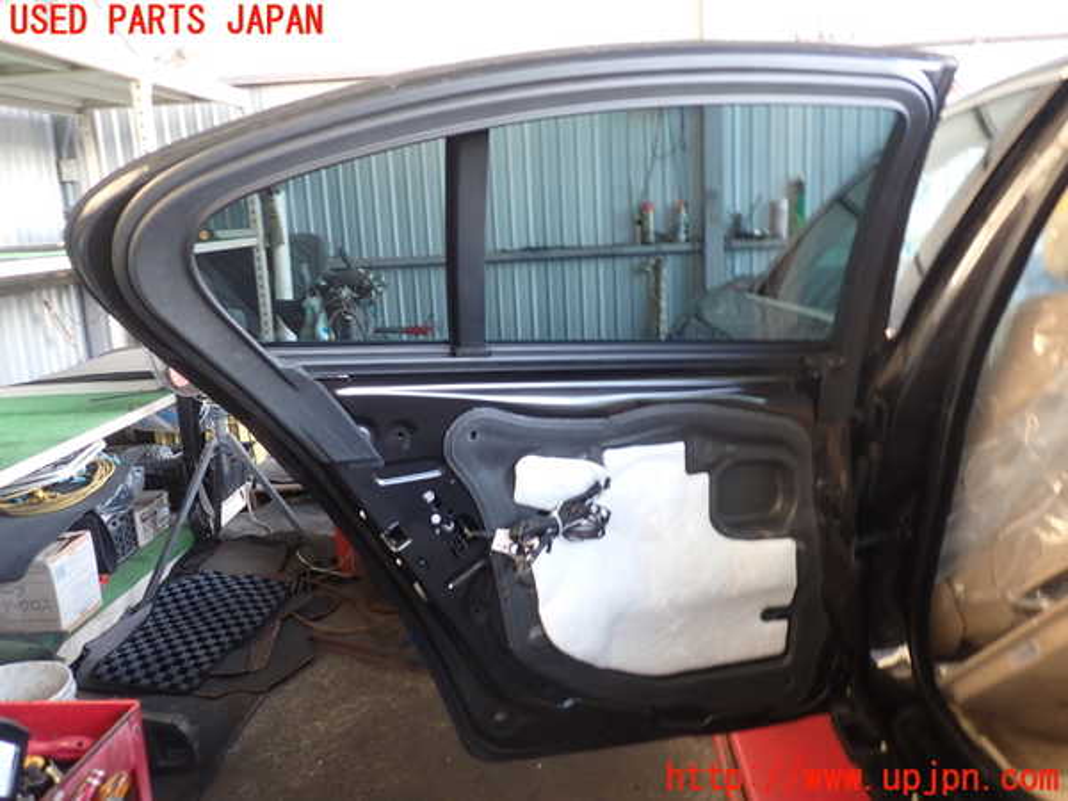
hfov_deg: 60.0
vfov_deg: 46.8
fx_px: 926
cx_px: 534
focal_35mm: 30
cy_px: 400
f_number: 2.3
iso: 200
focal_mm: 5.4
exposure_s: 1/30
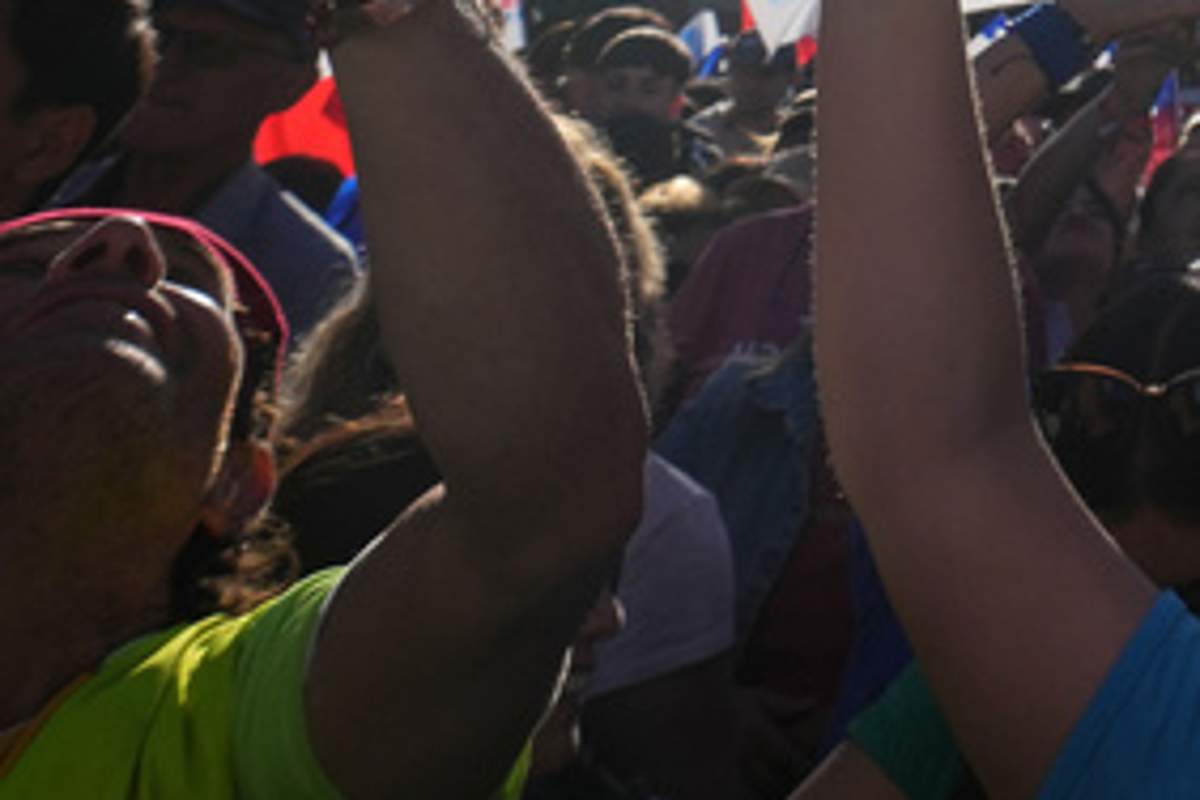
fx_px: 1933
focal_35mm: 58
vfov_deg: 18.7
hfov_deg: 26.0
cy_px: -594
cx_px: 1770
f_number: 8
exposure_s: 1/2000
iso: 400
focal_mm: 16
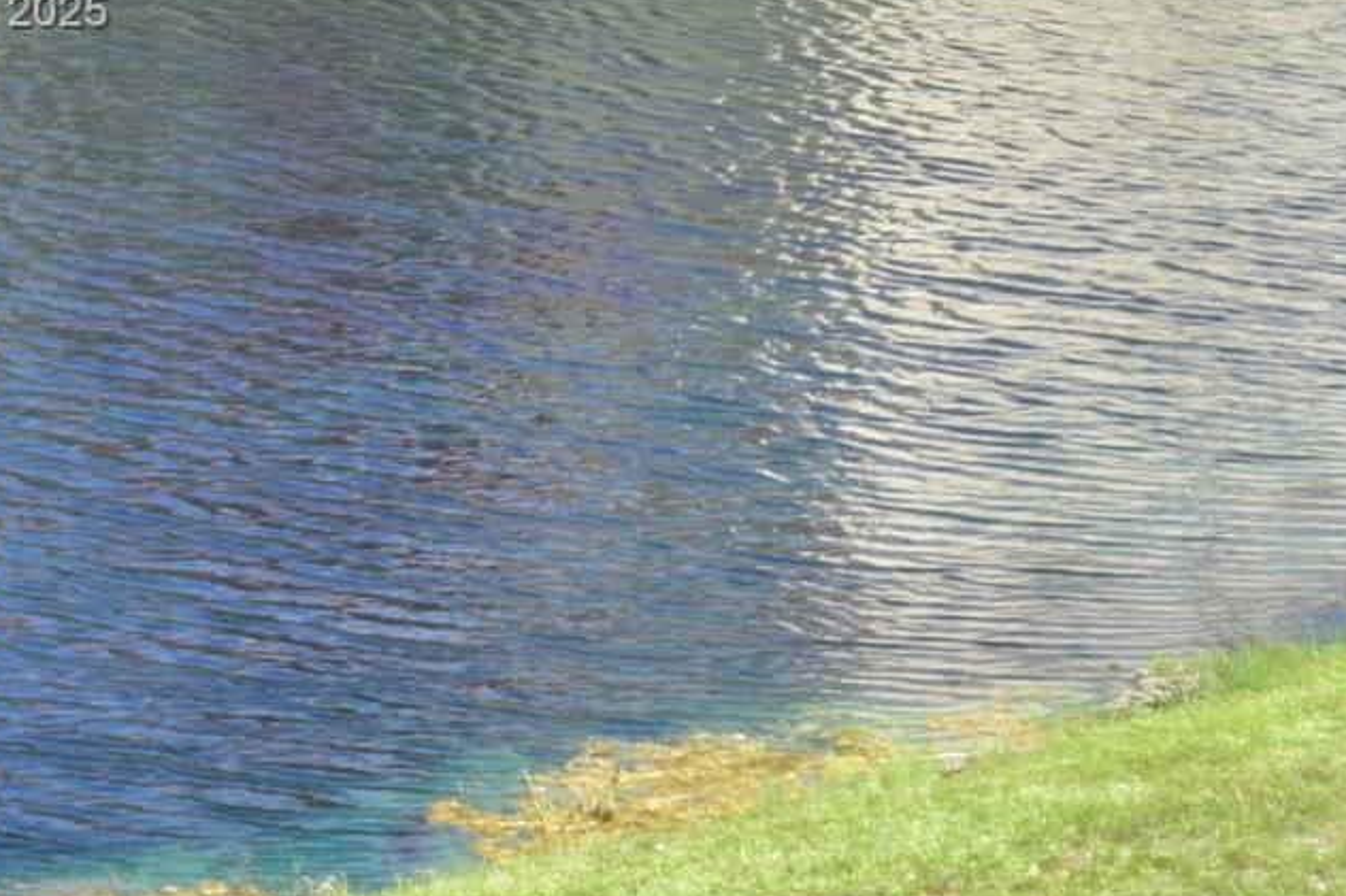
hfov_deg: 13.4
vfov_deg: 9.0
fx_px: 5681
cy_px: 15
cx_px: 1131
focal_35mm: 152
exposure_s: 1/100
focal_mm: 40
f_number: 5
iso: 100
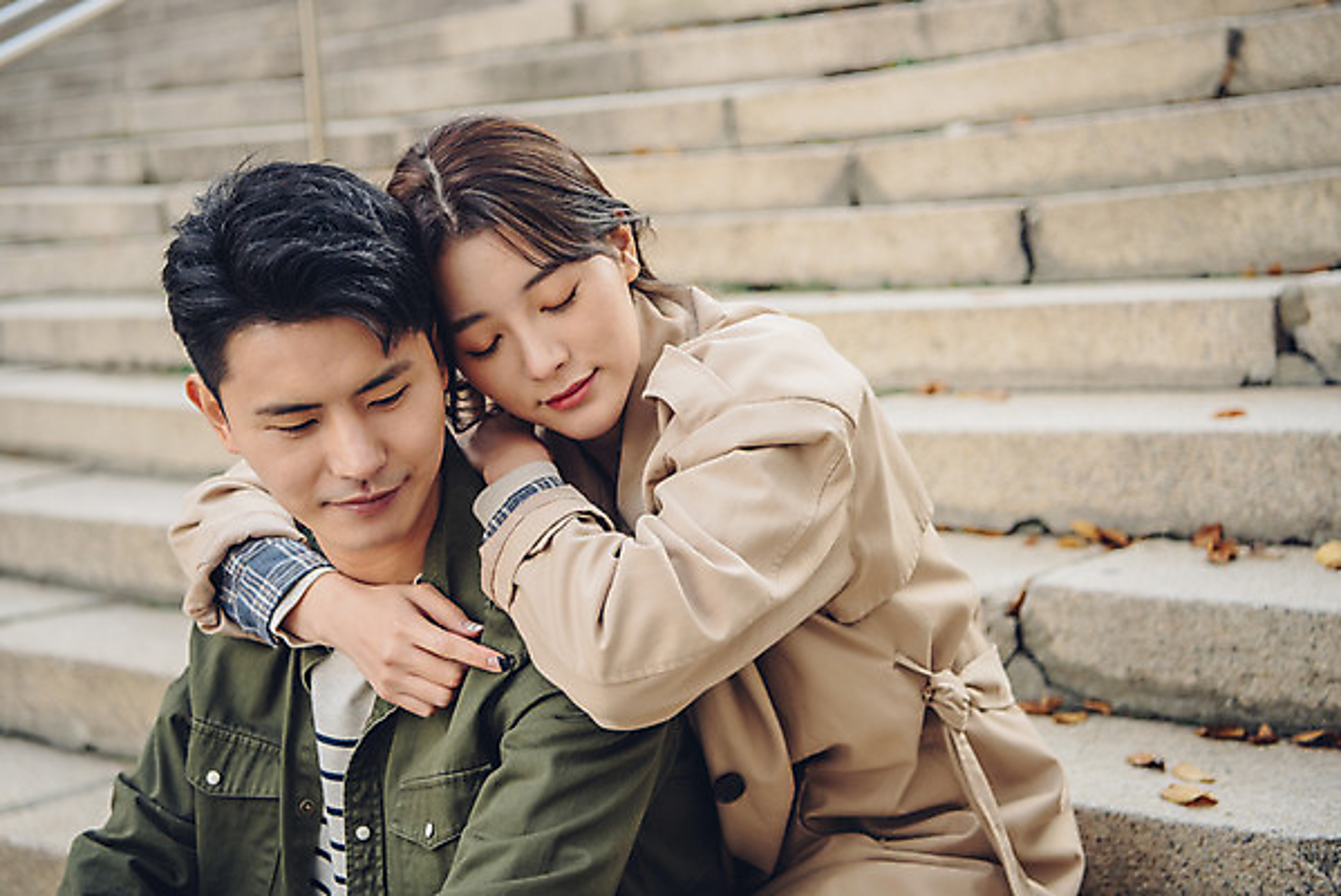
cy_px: 448
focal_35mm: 52
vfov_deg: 26.0
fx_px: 1938
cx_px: 670
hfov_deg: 38.2
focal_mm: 52
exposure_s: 1/320
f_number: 3.2
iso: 250
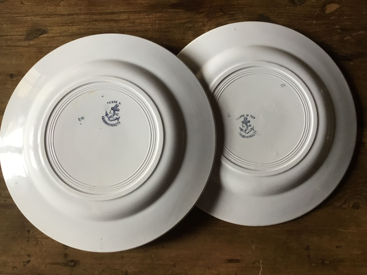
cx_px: 184
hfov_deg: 58.4
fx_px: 329
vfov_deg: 45.4
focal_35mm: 31
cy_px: 138
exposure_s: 1/33
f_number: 2.4
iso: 80
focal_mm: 3.3
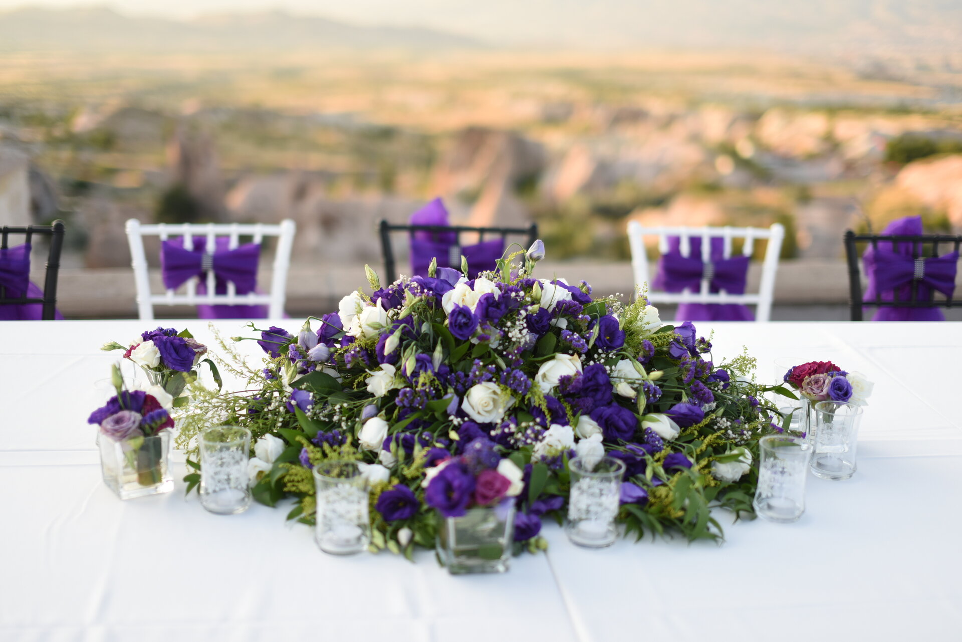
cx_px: 481
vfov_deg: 27.0
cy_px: 321
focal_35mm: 50
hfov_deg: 39.6
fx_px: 1336
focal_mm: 50
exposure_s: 1/2500
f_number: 1.4
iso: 250
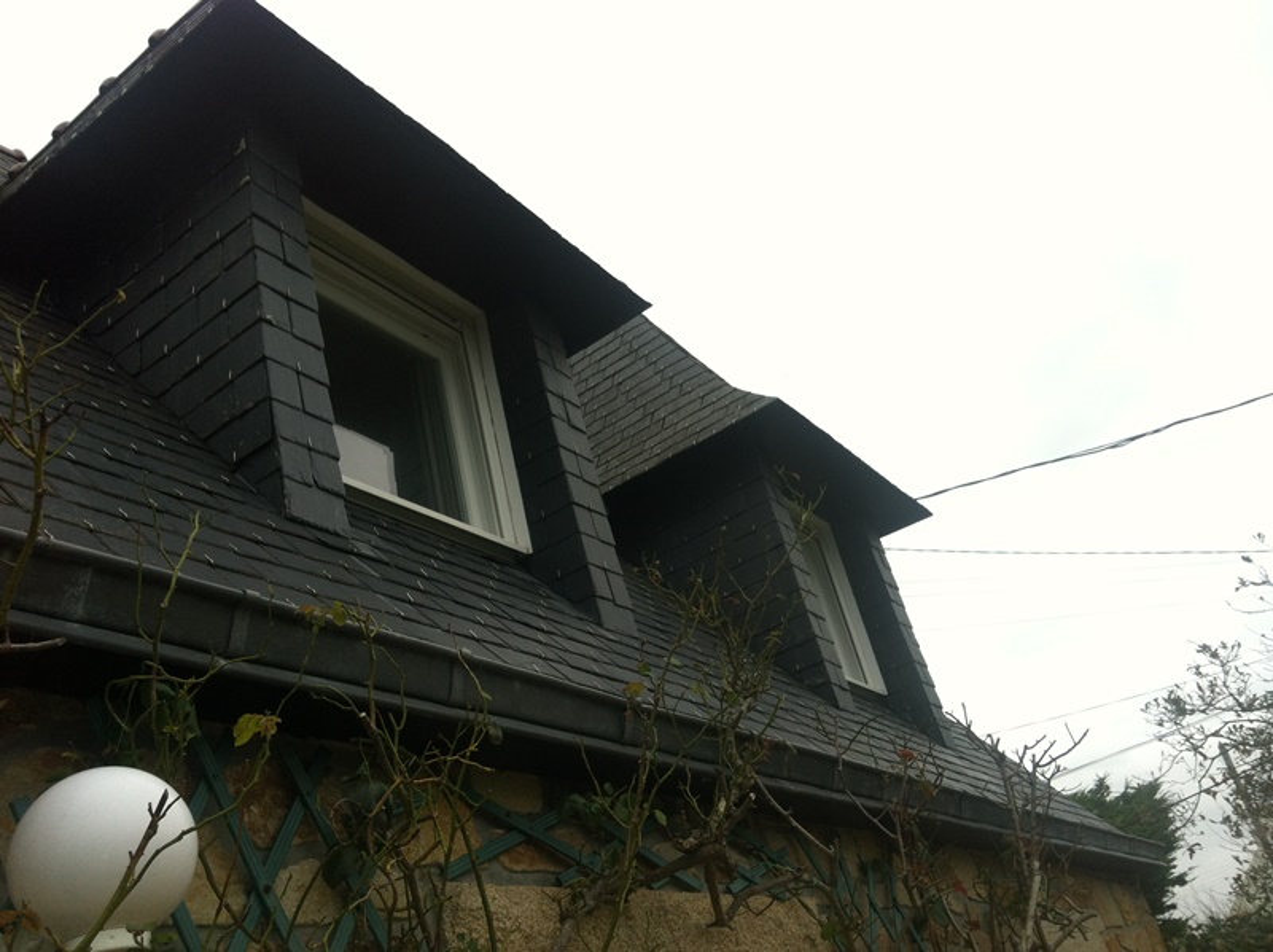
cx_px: 636
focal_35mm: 35
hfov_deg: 52.7
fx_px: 1286
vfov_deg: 40.6
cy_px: 476
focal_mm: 3.85
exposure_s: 1/107
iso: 80
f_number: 2.8
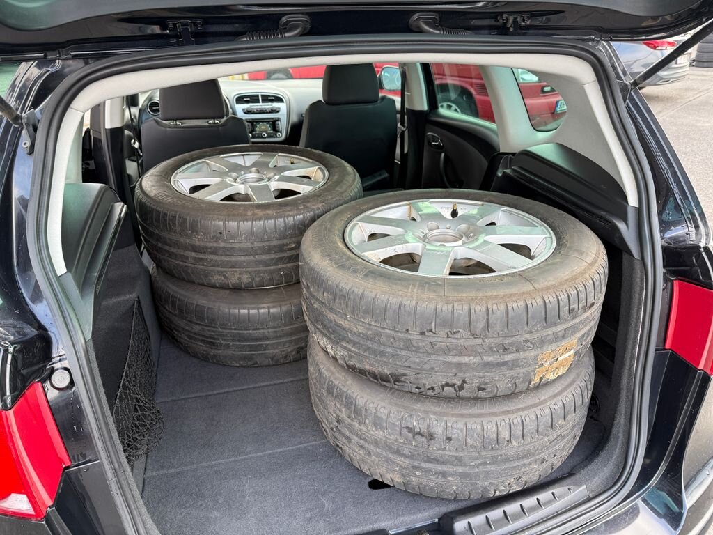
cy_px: 268
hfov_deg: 71.6
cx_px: 356
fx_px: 494
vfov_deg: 56.8
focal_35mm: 24
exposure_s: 1/121
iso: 80
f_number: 1.78
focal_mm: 6.76
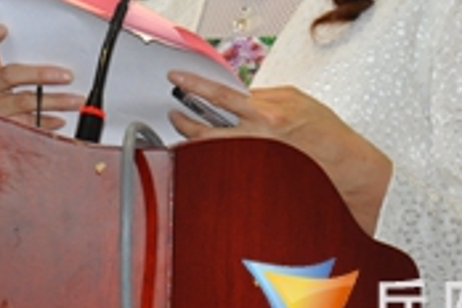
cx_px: 13
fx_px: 5166
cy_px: -94
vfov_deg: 3.4
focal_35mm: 403
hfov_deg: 5.1
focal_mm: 85
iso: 1000
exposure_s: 1/60
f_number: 5.6
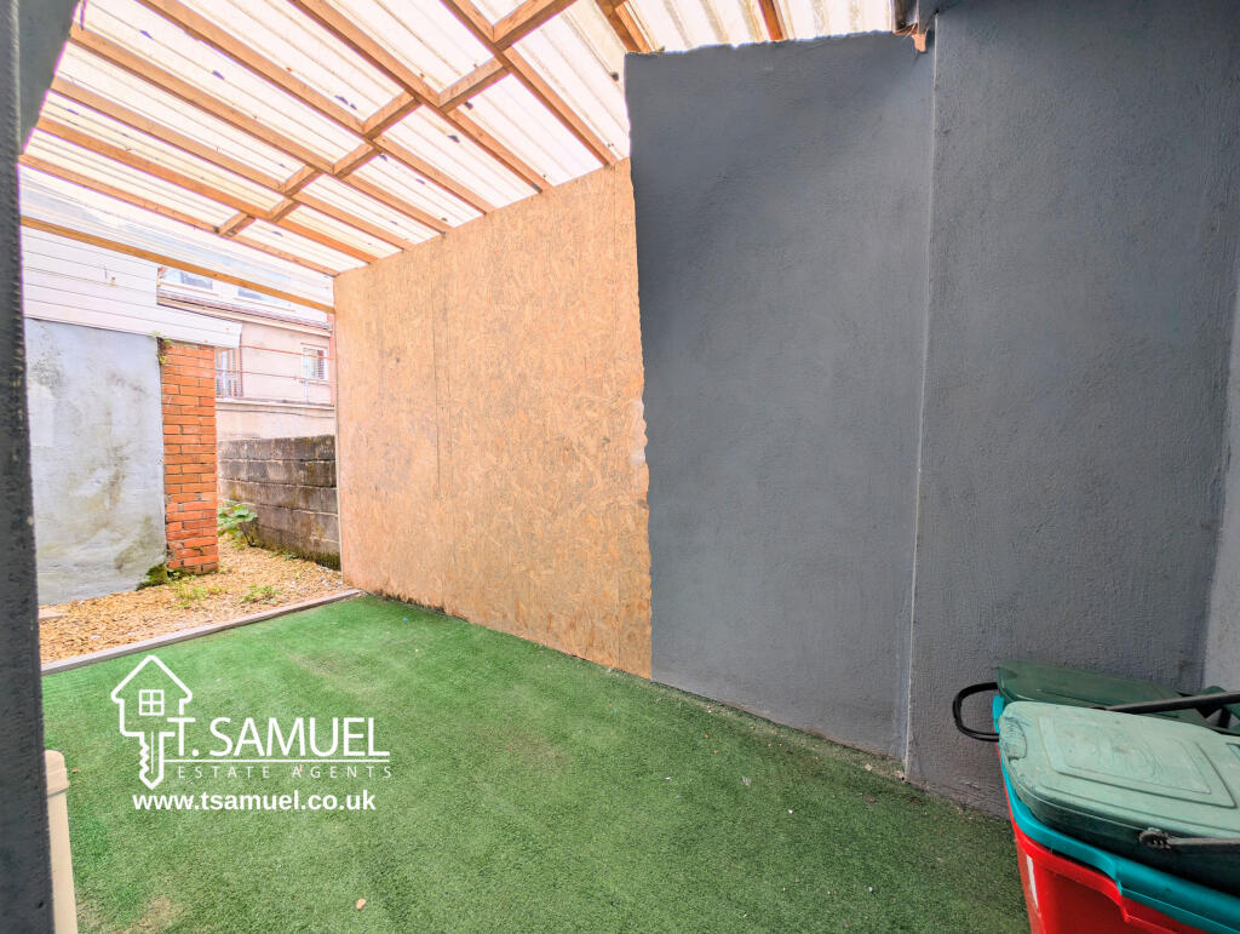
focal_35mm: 12
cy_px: 467
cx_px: 620
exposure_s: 1/770
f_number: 1.95
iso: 37
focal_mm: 2.23
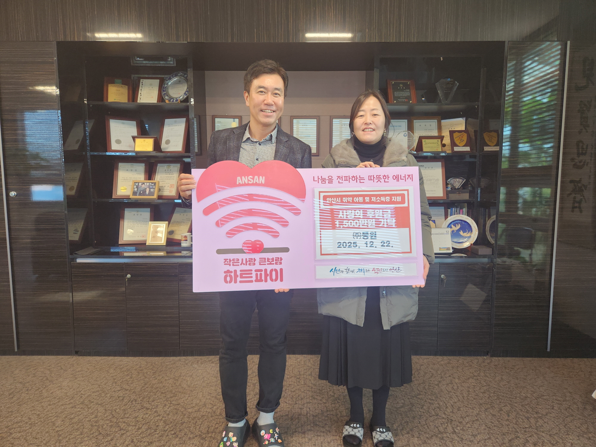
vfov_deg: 58.9
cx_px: 298
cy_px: 224
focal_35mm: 23
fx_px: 396
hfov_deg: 73.9
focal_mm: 5.4
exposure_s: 1/120
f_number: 1.8
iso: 160
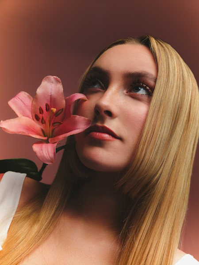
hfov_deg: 30.9
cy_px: 132
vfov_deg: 40.4
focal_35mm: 47
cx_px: 100
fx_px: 360
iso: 100
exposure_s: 1/125
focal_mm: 59.7
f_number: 10
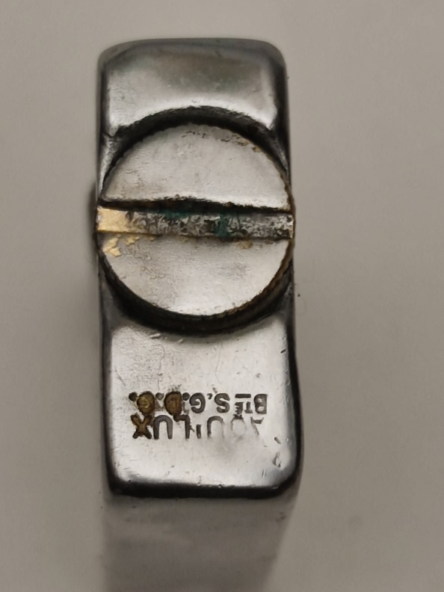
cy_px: 296
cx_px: 222
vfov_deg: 12.0
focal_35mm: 164
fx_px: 2805
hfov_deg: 9.1
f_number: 1.69
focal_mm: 6.72
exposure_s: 1/120
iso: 276
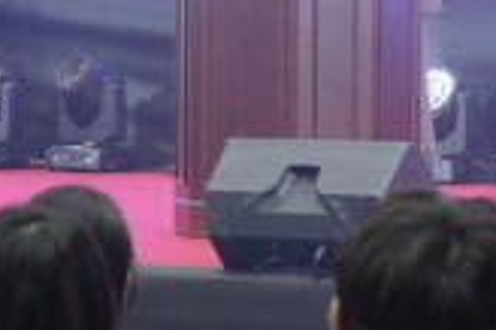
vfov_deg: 6.2
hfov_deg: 9.4
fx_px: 3014
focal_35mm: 219
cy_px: 17
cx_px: 322
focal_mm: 56
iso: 2000
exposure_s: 1/200
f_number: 5
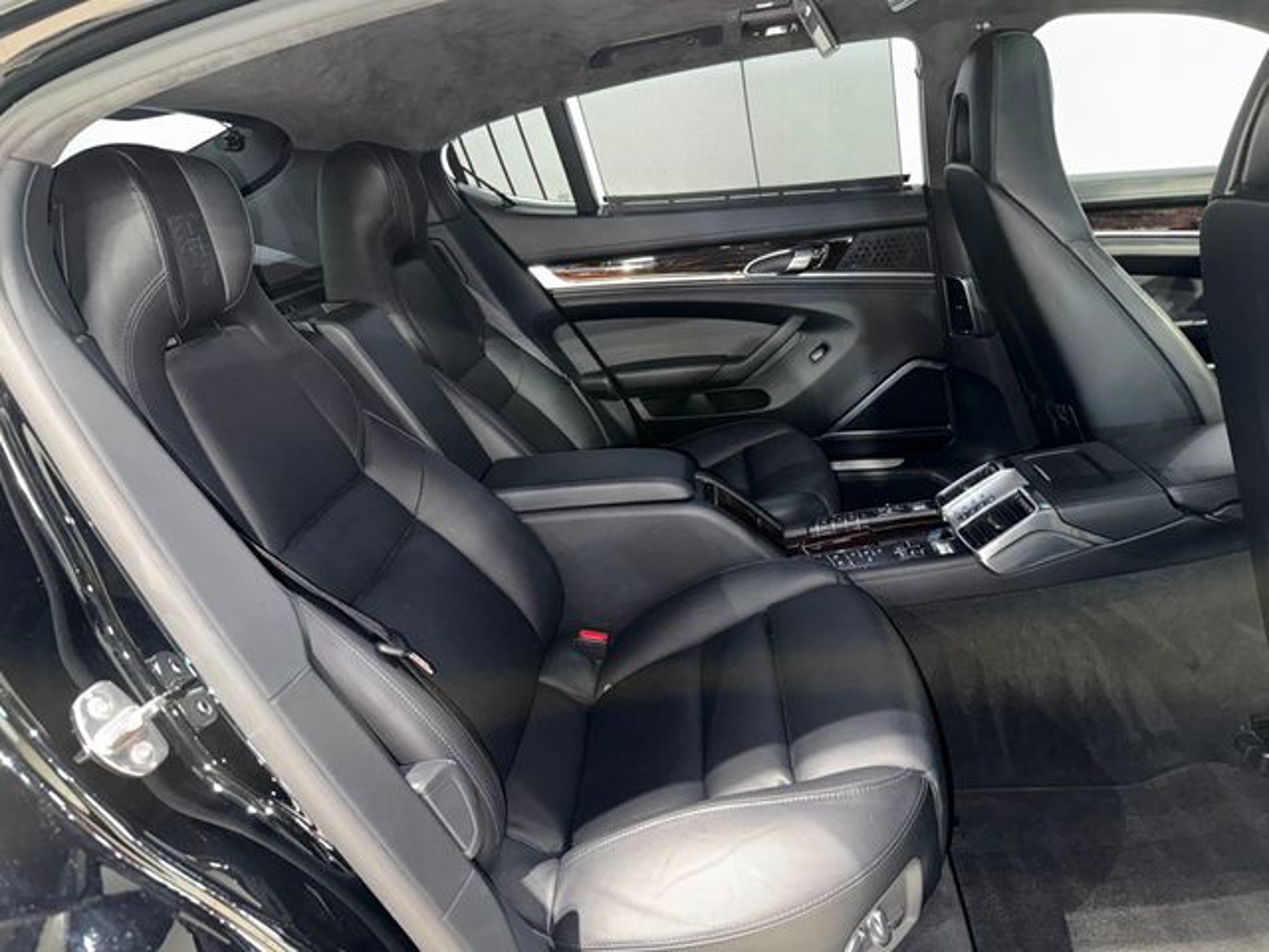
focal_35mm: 24
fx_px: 880
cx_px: 634
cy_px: 476
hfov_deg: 71.6
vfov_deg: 56.8
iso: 320
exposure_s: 1/6
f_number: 1.78
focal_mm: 6.76
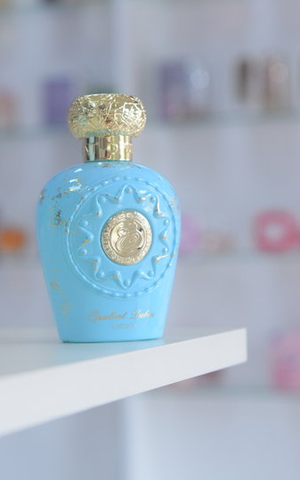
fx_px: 1224
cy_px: 248
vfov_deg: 22.2
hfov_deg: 14.0
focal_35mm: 94
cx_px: 127
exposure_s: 1/400
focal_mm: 55
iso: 3200
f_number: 4.5
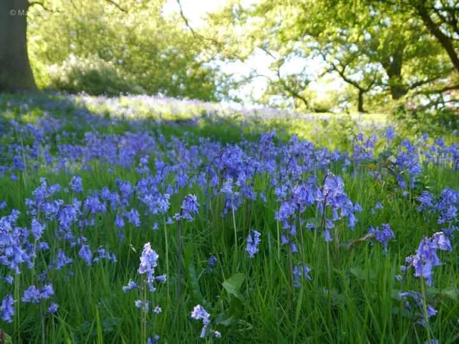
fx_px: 690
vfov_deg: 28.0
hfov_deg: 36.8
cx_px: 230
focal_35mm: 52
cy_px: 172
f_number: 5
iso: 160
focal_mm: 26
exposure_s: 1/100
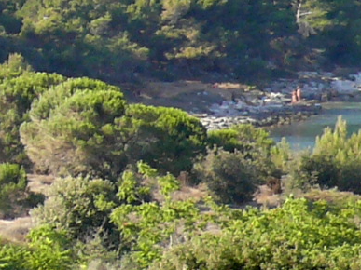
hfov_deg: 3.7
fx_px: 5515
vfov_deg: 2.8
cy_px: -17
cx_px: 730
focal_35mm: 529
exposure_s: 1/125
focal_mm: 15.2
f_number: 4
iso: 100
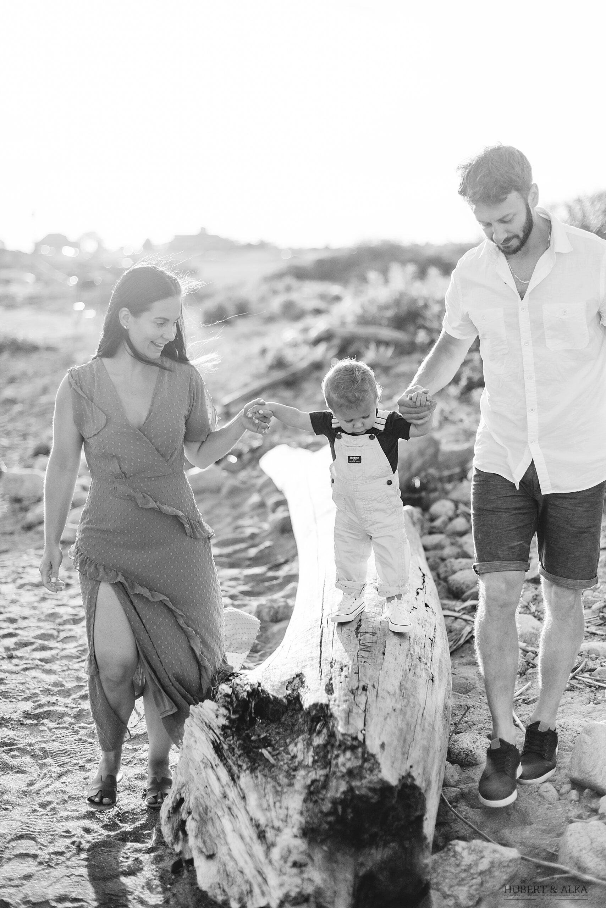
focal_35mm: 50
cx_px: 303
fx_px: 1262
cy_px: 454
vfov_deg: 39.6
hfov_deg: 27.0
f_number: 1.8
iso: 400
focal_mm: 50
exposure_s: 1/8000
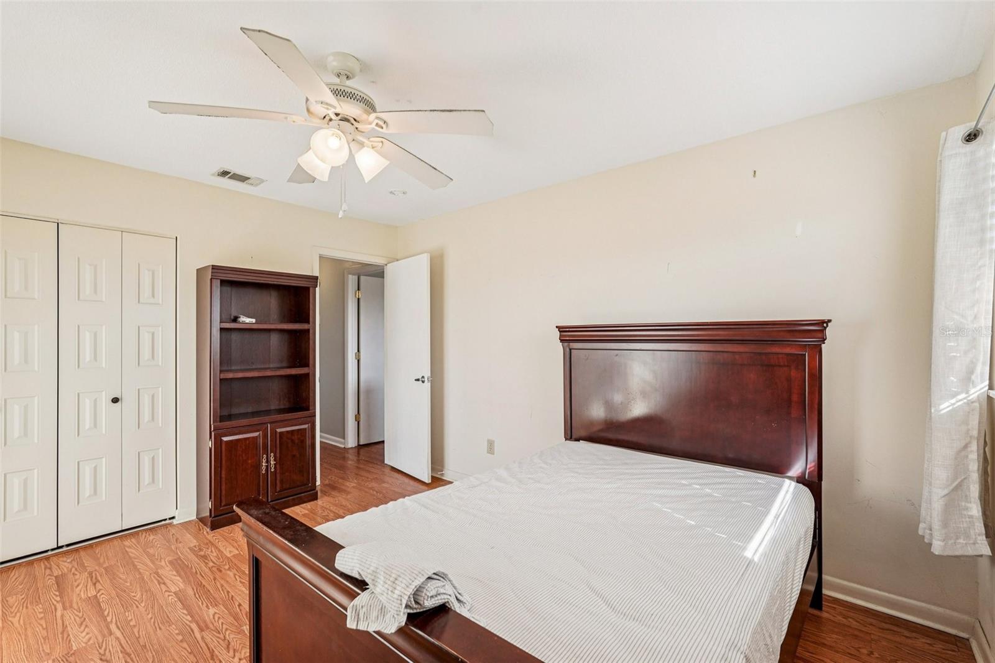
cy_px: 332
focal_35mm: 16
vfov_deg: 73.7
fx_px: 442
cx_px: 498
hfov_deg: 96.7
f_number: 8
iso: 400
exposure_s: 1/100
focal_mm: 16
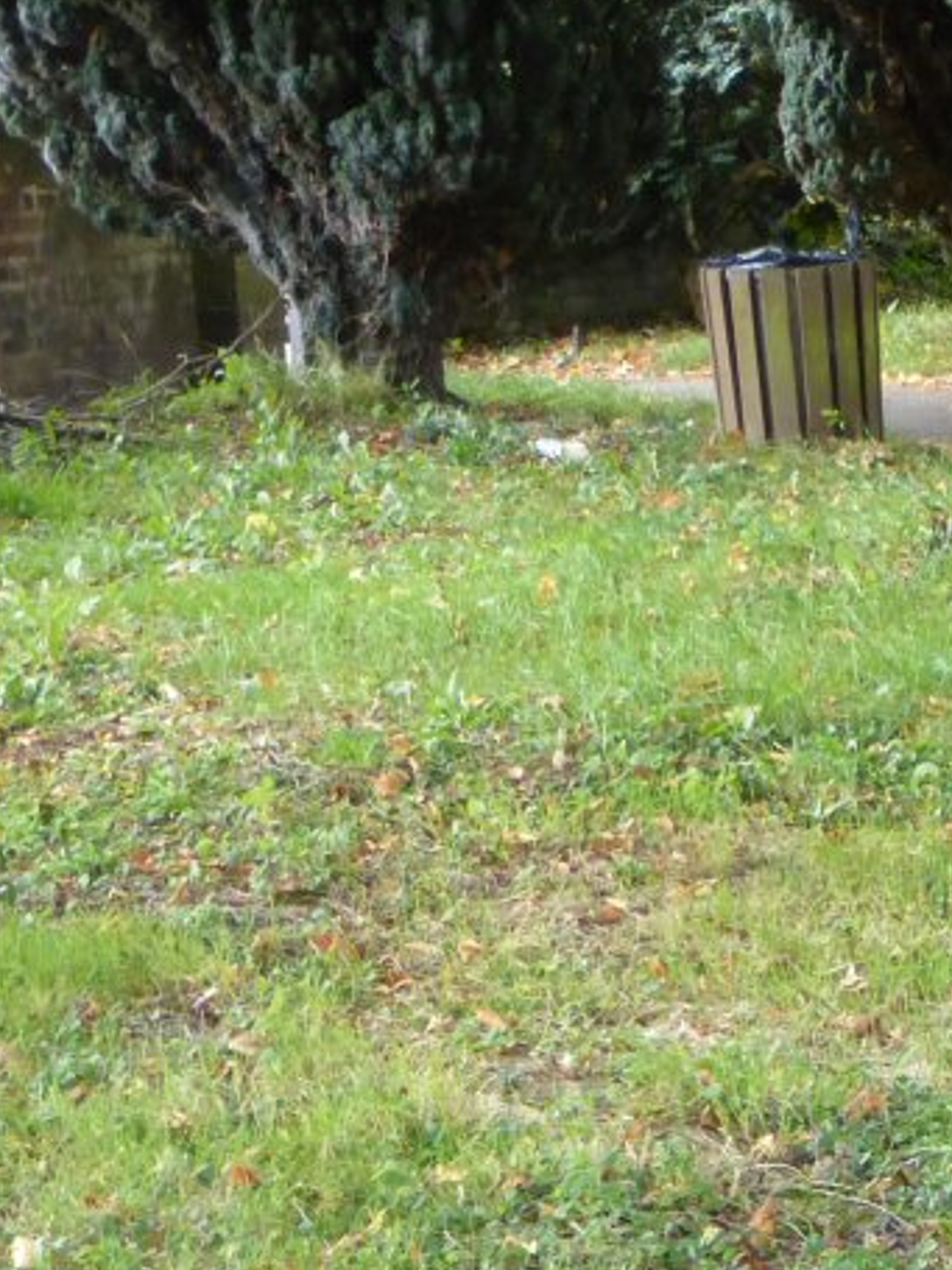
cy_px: 1270
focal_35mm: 132
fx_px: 4843
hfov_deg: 10.8
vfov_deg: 14.7
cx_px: 1489
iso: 200
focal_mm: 6.9
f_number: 3.9
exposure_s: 1/60
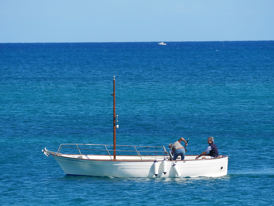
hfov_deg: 5.5
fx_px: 2827
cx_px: 145
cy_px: 122
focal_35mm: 357
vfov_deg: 4.2
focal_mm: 140
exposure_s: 1/800
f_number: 6.3
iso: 200
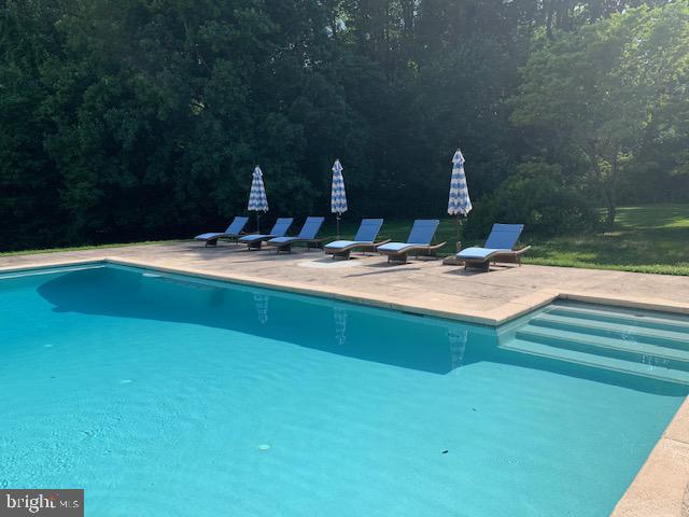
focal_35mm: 26
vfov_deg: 53.1
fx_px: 518
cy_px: 258
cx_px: 344
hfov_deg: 67.3
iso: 25
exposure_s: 1/1718
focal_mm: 4.25
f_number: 1.8
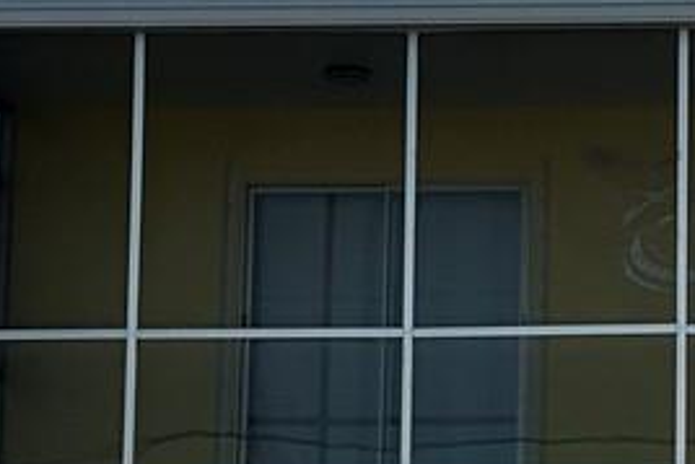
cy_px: 306
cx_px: 934
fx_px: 2878
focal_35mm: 149
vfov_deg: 9.2
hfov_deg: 13.2
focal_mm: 6.86
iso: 80
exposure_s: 1/8197
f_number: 1.78
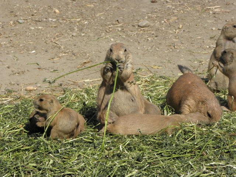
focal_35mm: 140
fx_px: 954
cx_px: 118
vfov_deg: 10.6
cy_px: 88
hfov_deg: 14.1
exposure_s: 1/320
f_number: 5.6
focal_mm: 24.95
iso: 64
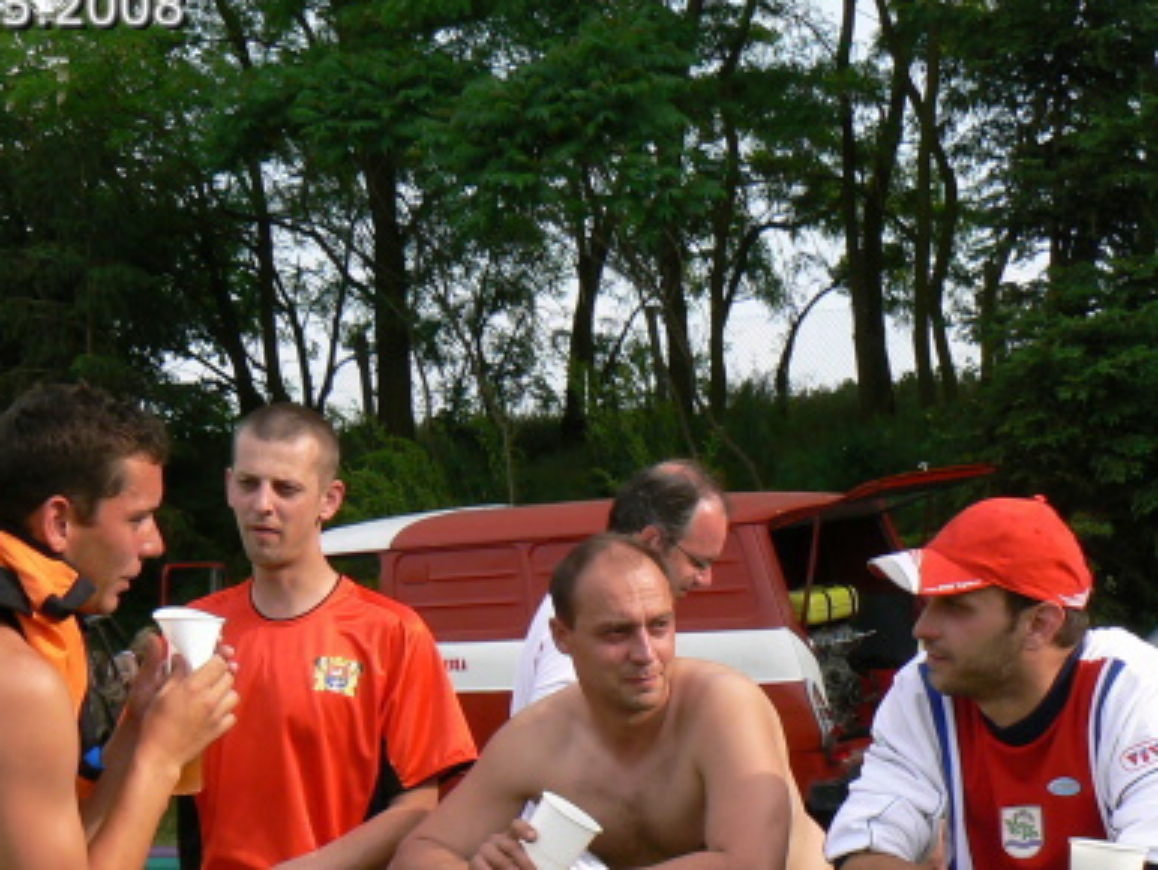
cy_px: 790
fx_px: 2310
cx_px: 633
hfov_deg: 28.1
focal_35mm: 69
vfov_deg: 20.9
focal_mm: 6
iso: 80
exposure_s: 1/320
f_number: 5.6
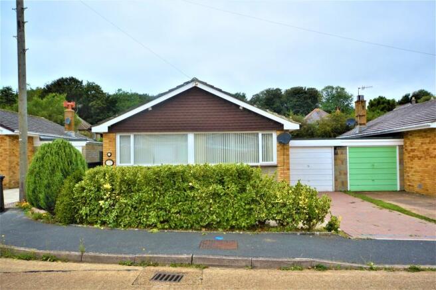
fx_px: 363
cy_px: 145
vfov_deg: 43.5
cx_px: 218
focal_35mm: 30
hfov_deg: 62.0
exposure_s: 1/500
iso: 400
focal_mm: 20
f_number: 11
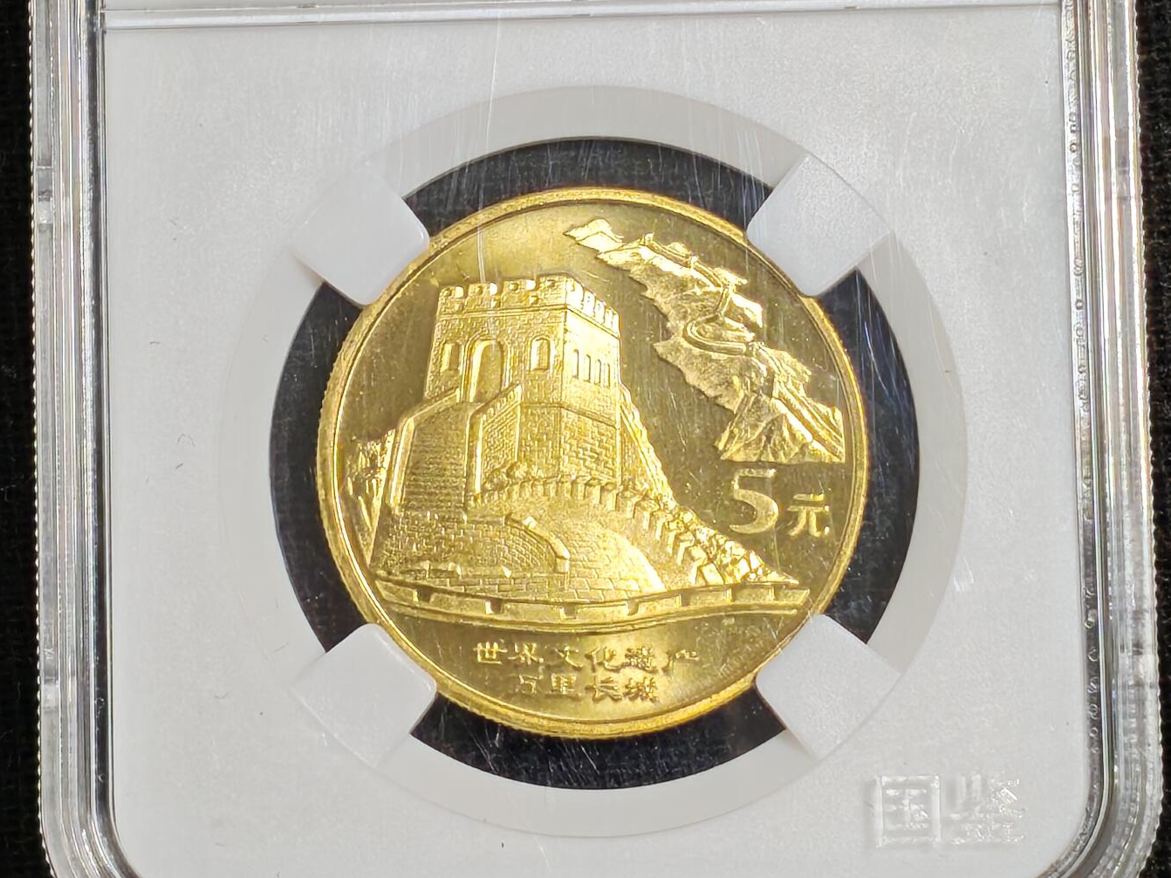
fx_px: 5445
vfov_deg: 9.2
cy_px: 240
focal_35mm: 161
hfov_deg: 12.3
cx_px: 585
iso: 50
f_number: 1.5
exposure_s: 1/1042
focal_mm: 4.94
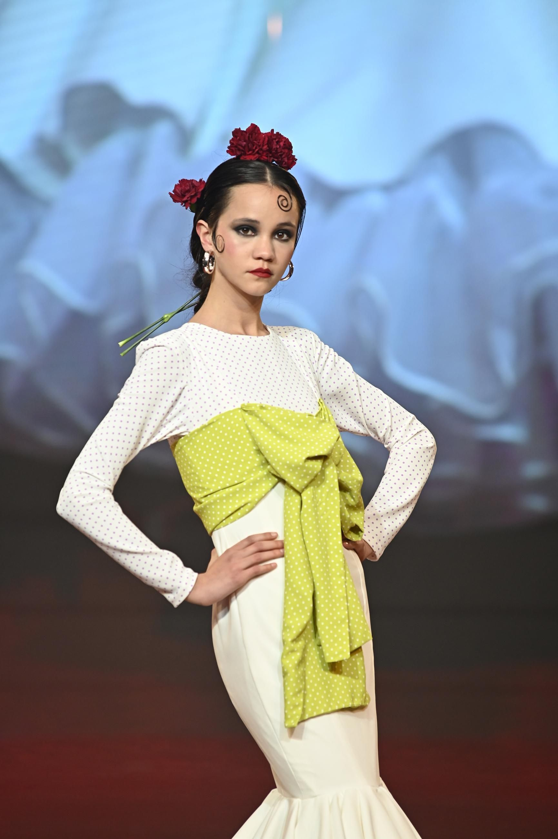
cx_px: 279
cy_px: 420
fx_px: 4656
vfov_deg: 10.3
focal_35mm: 200
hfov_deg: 6.9
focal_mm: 200
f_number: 4.5
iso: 1600
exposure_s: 1/400
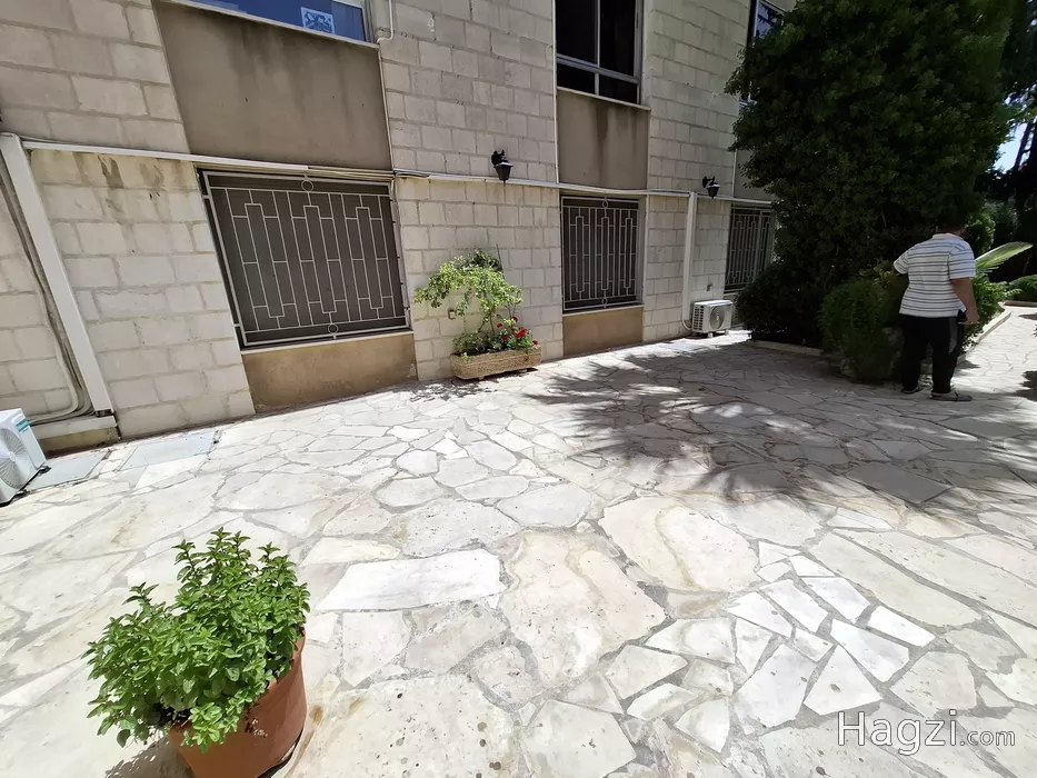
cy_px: 389
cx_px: 518
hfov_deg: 106.2
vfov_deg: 89.9
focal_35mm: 13
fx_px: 389
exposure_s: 1/1447
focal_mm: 1.74
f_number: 2.2
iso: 40
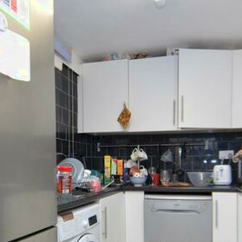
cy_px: 180
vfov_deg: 49.2
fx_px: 253
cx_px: 171
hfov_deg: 49.7
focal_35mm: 32
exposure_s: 1/60
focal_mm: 10
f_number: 4
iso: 400
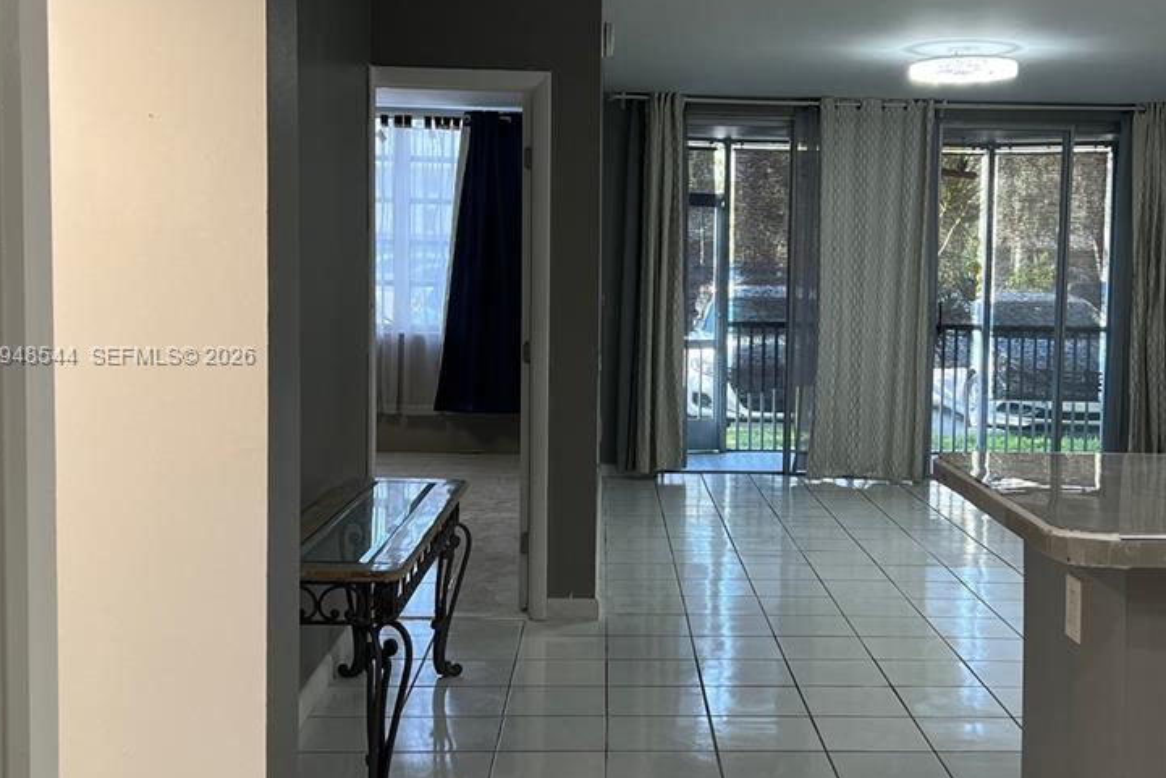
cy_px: 357
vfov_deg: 29.9
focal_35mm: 45
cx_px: 682
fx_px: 1458
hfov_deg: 43.4
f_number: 1.5
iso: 100
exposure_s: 1/120
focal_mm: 5.7
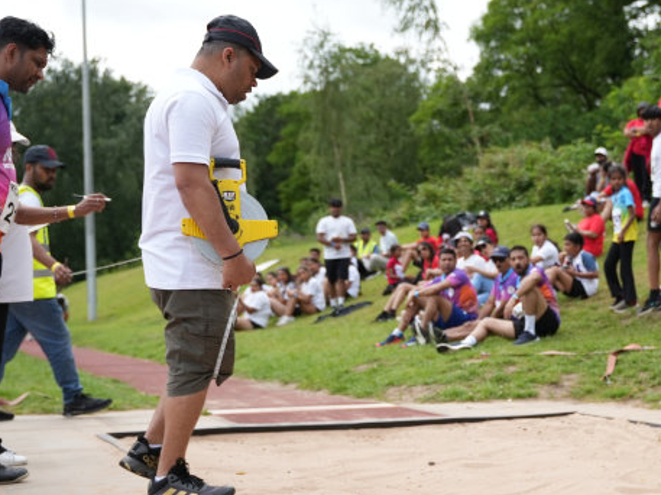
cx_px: 524
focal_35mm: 71
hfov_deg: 26.9
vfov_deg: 20.5
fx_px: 1355
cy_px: 370
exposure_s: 1/2000
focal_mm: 33
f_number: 2.8
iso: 250
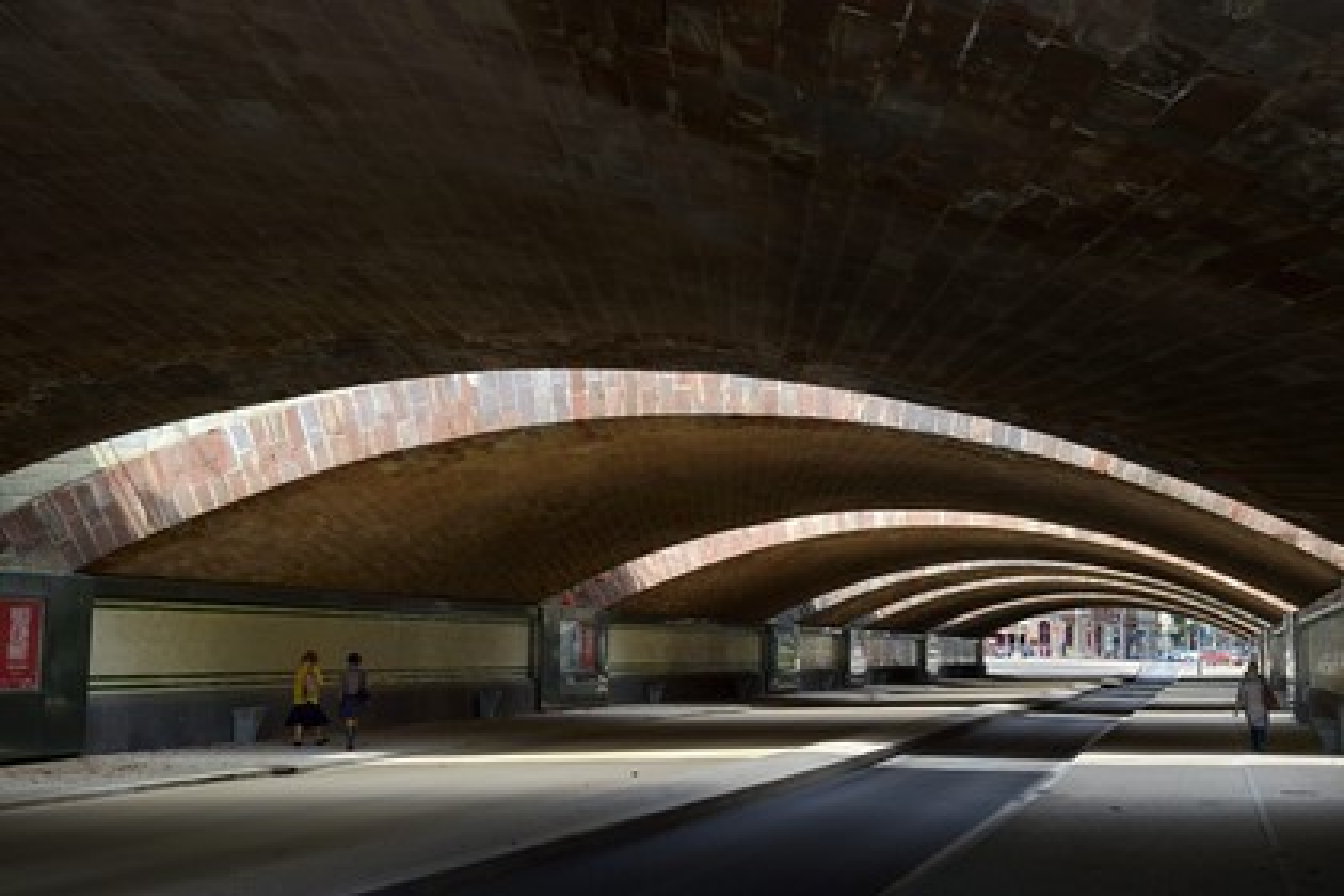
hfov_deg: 43.6
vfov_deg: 29.9
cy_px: 448
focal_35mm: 45
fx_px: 1680
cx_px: 672
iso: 100
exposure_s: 1/250
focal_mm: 45
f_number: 5
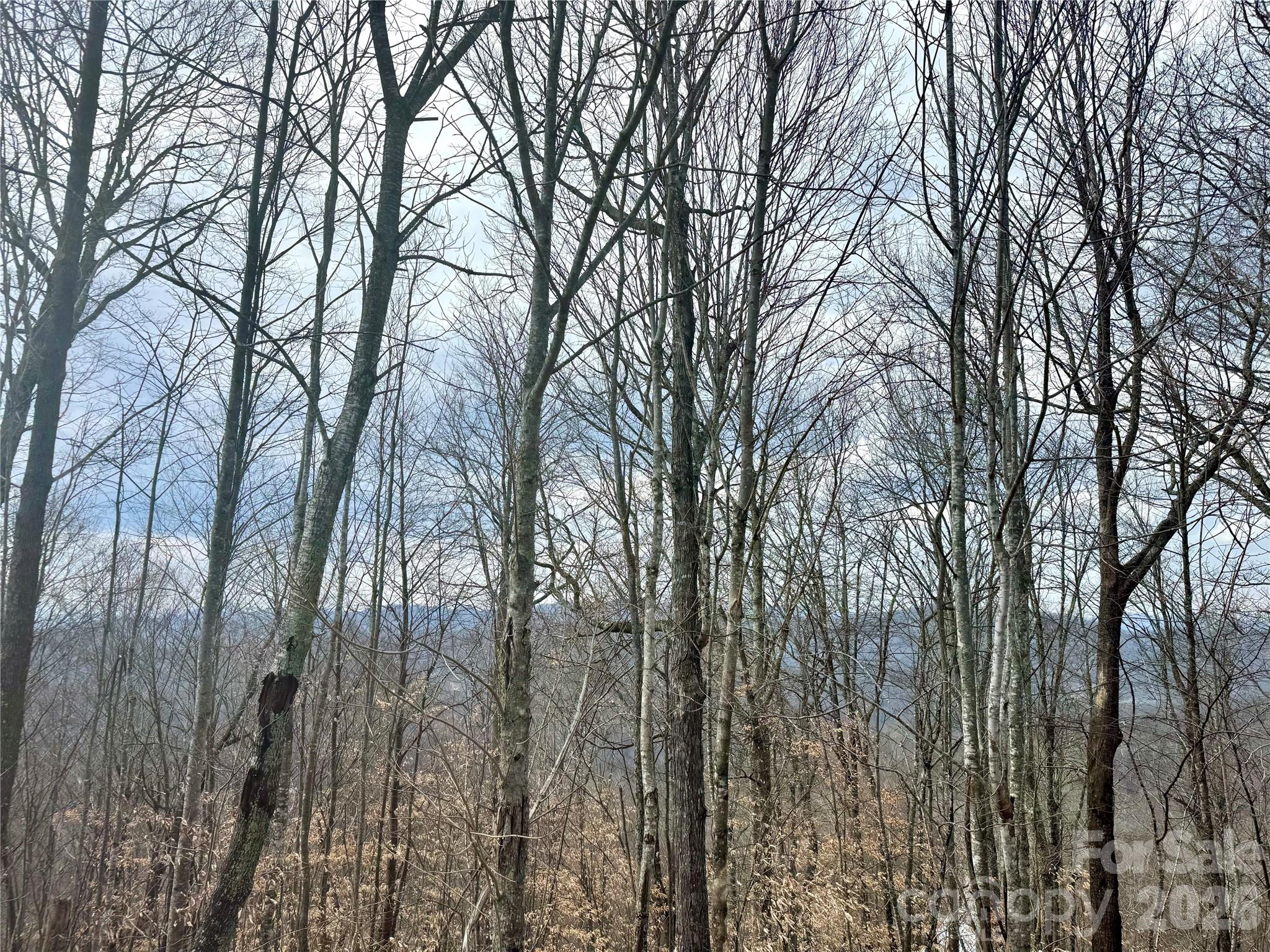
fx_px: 881
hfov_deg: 71.6
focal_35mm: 24
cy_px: 476
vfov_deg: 56.8
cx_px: 635
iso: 80
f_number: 1.78
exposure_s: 1/3802
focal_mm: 6.76
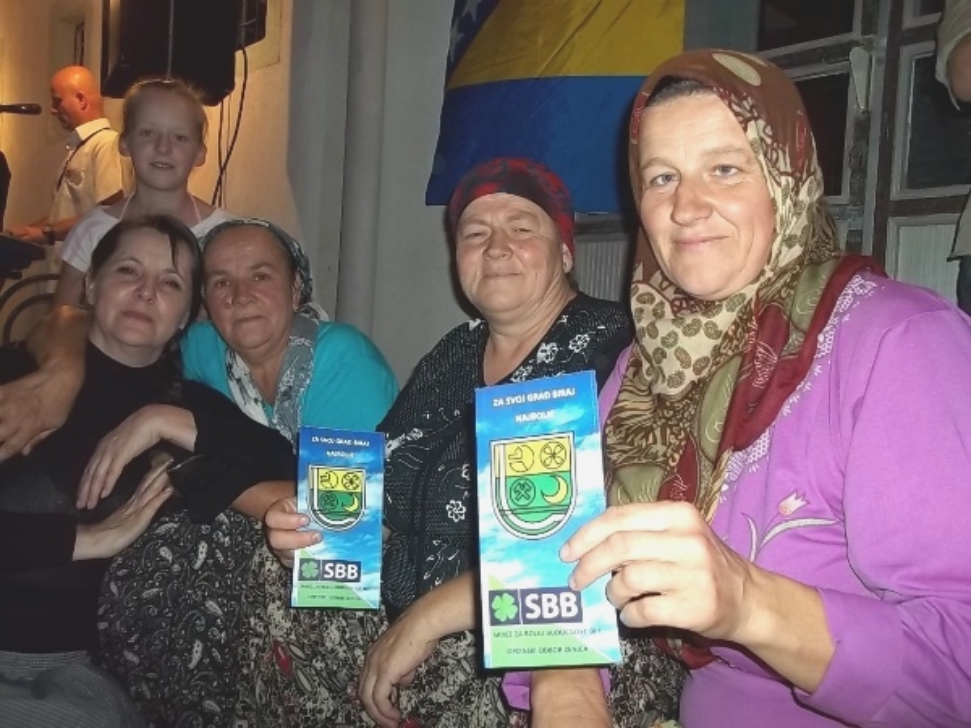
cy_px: 364
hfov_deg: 56.8
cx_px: 486
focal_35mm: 32
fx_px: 898
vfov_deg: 44.2
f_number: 2.9
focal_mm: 5.7
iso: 80
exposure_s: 1/30
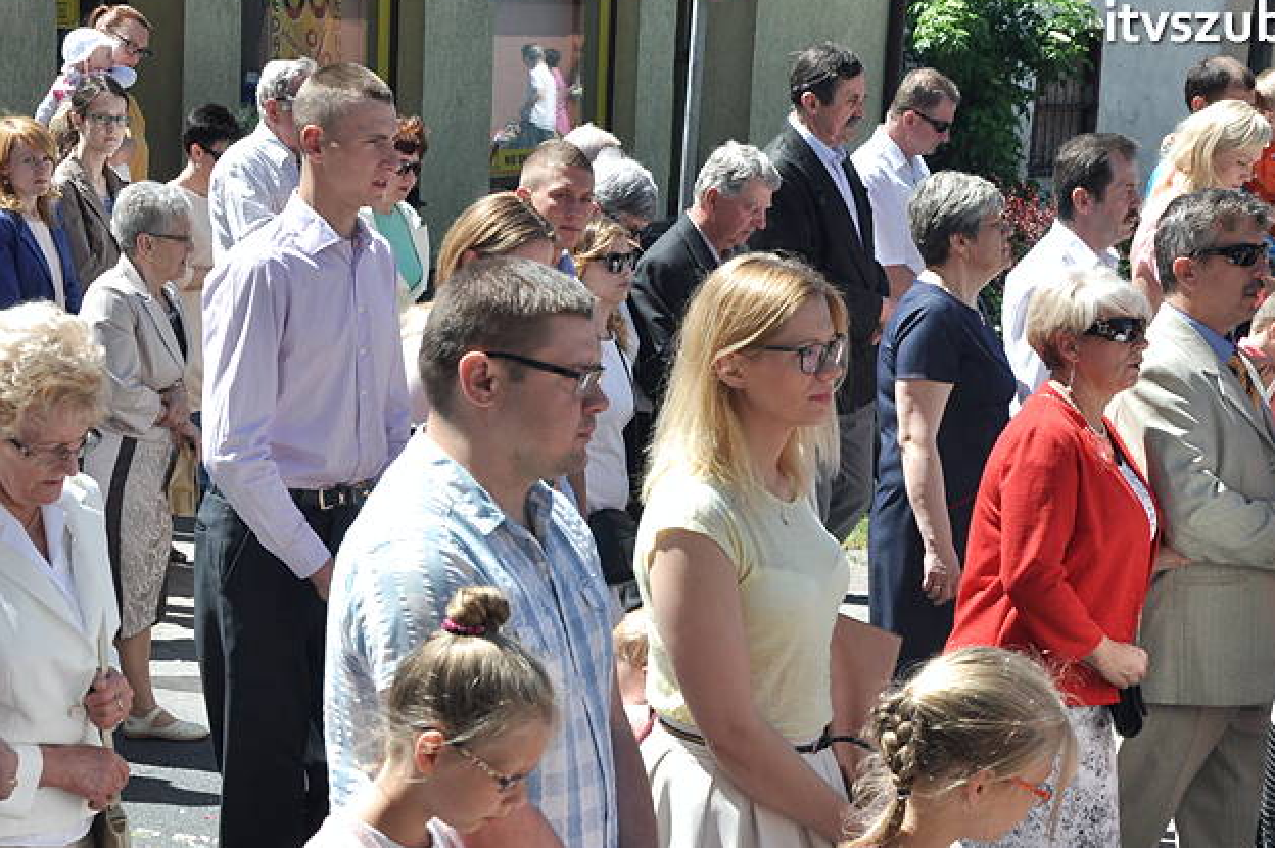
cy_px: 530
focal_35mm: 98
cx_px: 572
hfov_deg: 20.8
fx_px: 3468
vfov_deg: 13.9
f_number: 11
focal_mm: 48
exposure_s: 1/500
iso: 400
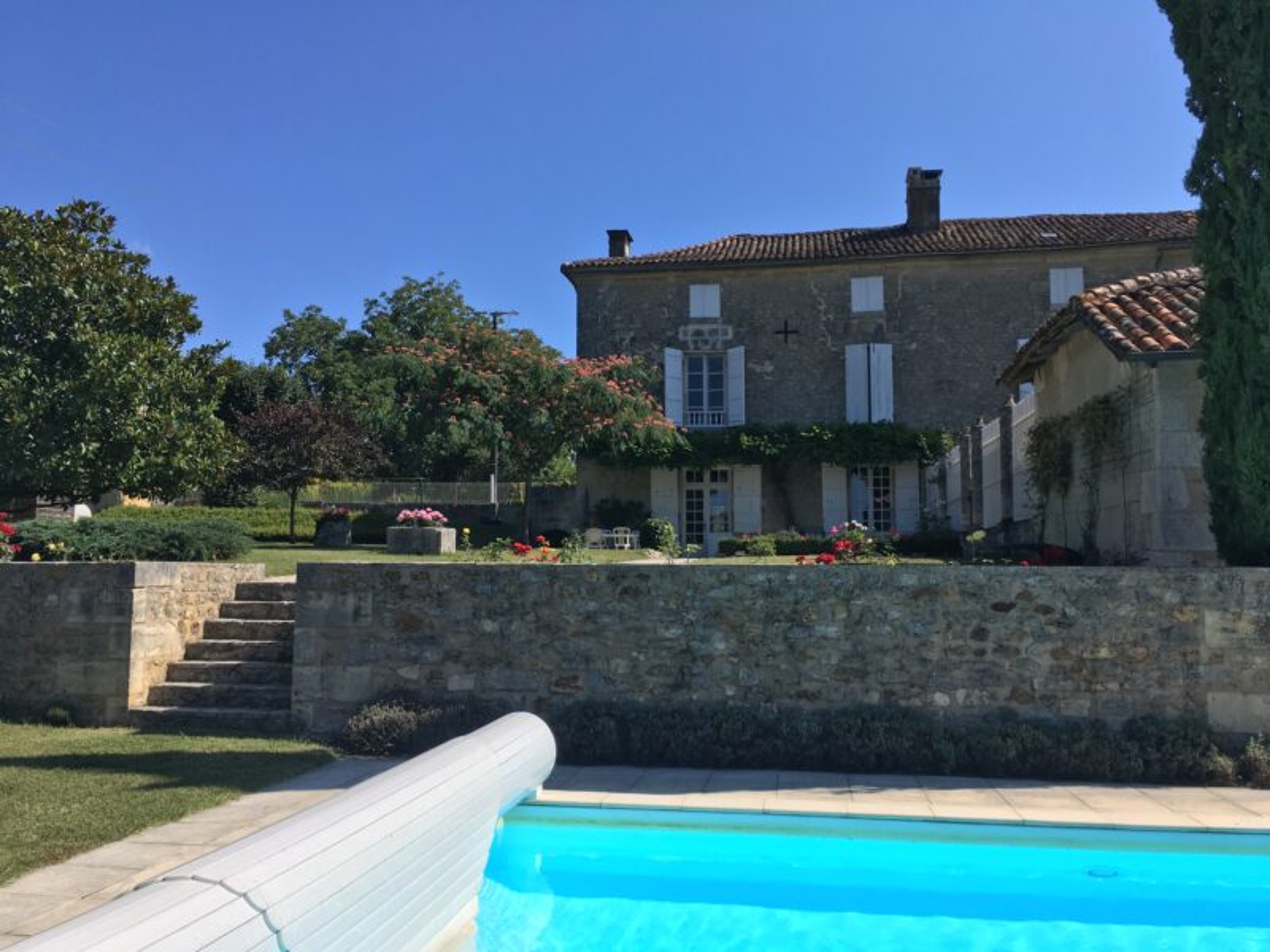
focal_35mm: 29
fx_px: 1064
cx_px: 635
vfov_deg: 48.2
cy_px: 476
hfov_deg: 61.7
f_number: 2.2
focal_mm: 4.15
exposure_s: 1/1672
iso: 25
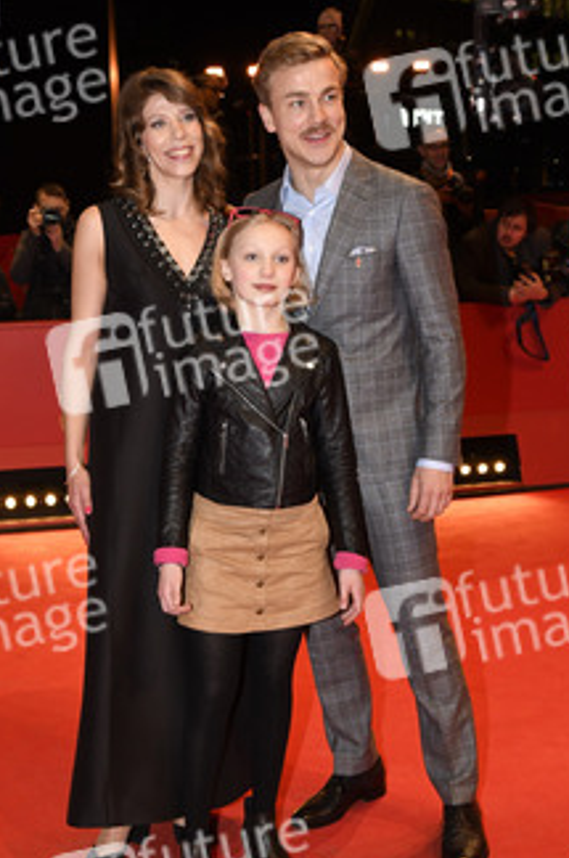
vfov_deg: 46.4
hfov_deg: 31.8
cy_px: 485
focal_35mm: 42
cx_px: 259
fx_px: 999
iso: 1250
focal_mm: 23
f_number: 5
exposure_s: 1/320
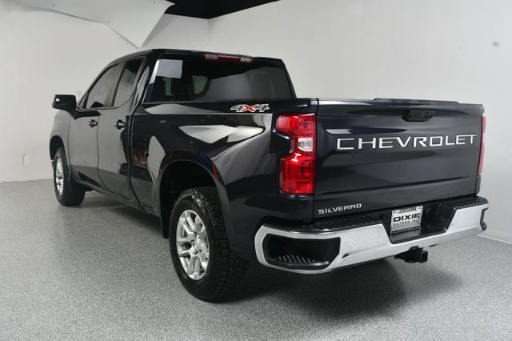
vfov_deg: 38.8
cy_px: 170
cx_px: 256
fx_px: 483
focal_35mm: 34
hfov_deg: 55.8
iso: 100
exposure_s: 1/160
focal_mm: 23
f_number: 10
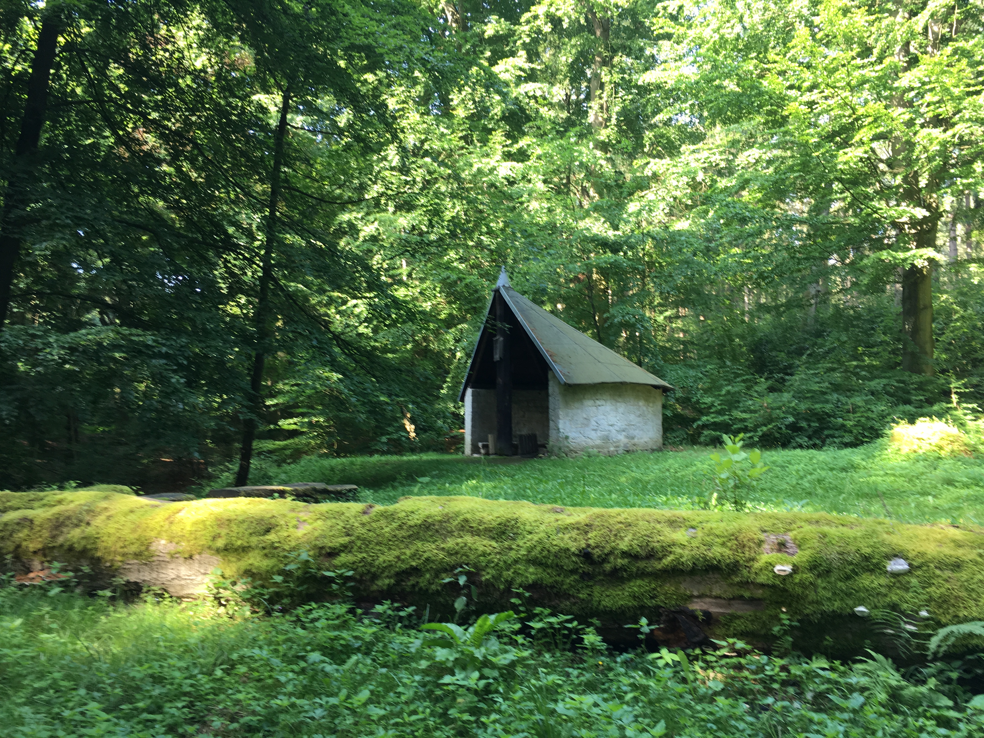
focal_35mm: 29
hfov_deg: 61.7
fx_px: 824
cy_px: 369
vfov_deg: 48.2
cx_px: 492
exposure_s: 1/50
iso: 32
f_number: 2.2
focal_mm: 4.15
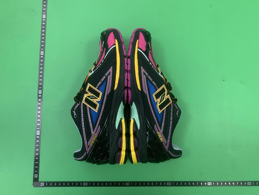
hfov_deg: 67.3
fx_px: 195
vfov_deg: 53.1
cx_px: 130
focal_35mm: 26
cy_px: 98
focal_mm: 4.25
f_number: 1.8
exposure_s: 1/60
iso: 250
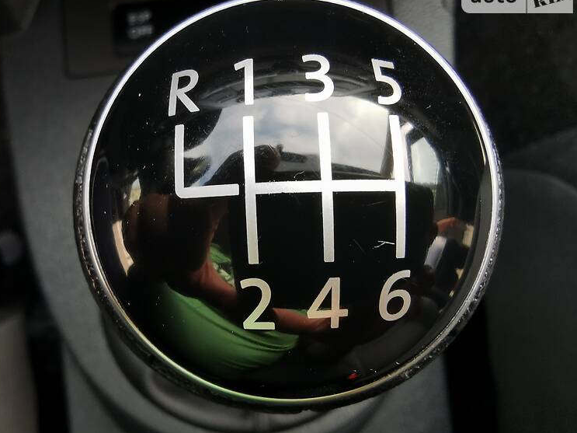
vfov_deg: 49.7
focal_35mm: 28
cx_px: 274
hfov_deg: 63.4
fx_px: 467
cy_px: 204
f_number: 2.2
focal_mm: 2.3
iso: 64
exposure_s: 1/50
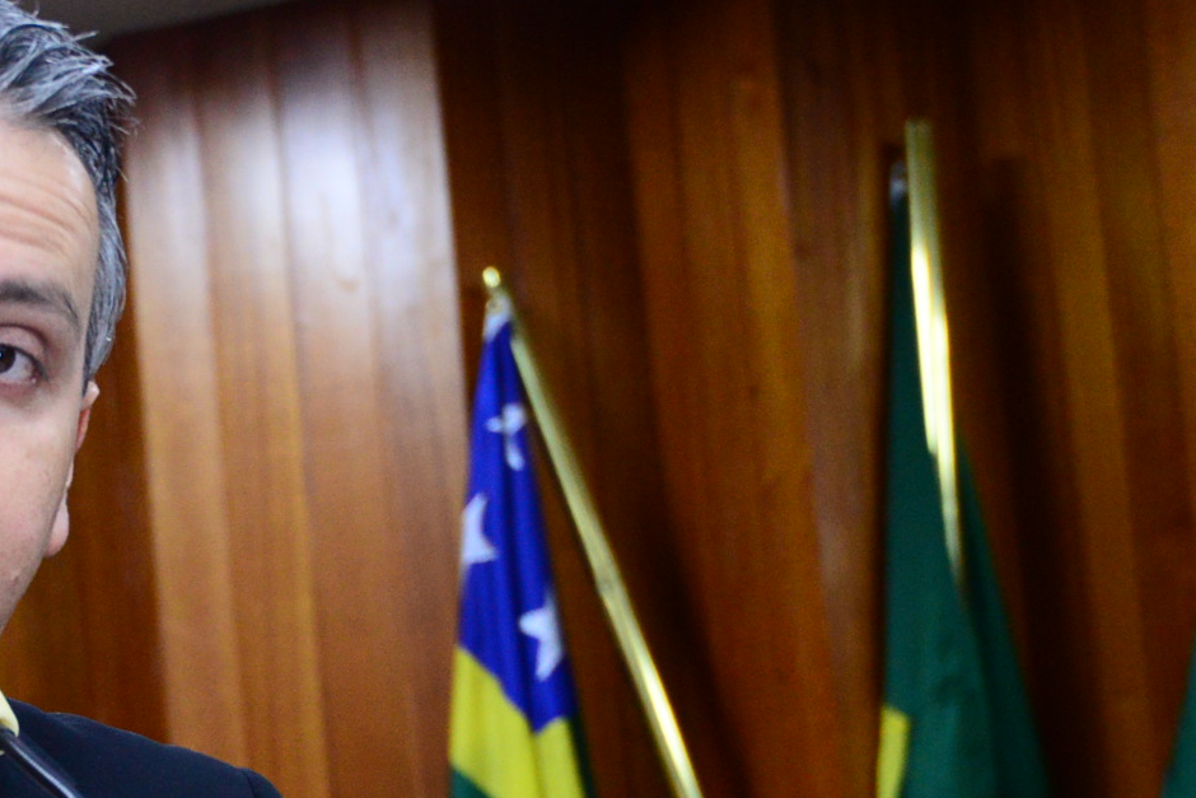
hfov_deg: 17.4
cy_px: 975
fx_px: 3721
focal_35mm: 112
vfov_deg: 12.0
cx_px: -230
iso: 2500
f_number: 5
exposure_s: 1/60
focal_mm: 35
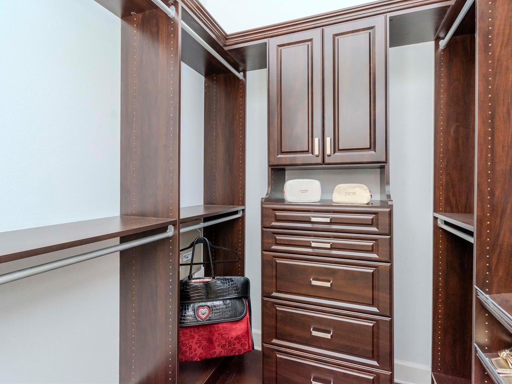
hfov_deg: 91.0
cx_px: 248
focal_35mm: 17
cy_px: 183
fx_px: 251
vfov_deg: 74.7
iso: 500
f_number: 9
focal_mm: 10
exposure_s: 1/125
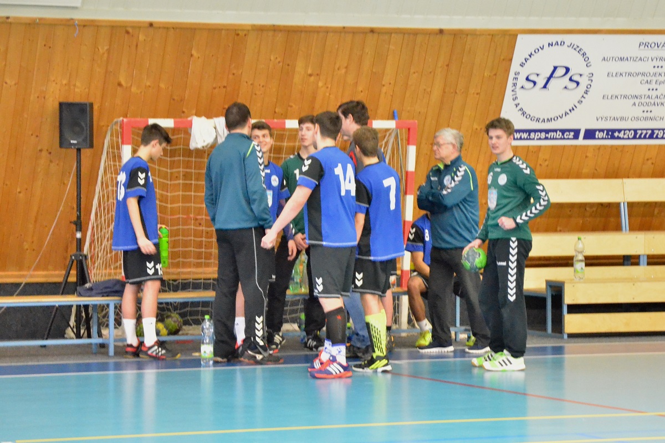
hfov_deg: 15.2
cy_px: 222
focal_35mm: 135
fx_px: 2494
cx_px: 332
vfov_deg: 10.2
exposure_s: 1/80
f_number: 5.6
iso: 6400
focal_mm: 90
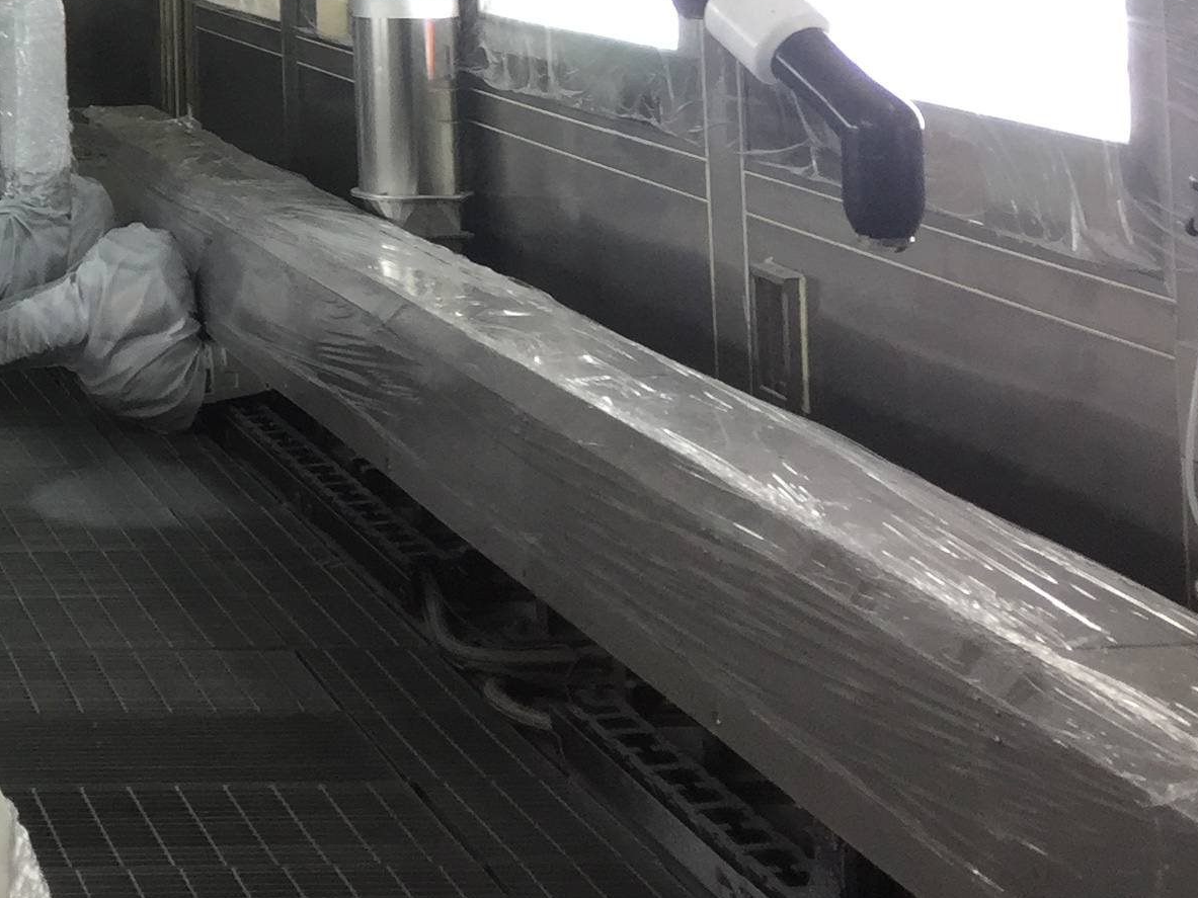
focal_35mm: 80
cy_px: -331
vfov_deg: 17.1
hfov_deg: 21.7
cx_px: -423
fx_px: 2768
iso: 40
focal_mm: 4.15
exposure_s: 1/50
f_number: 2.2
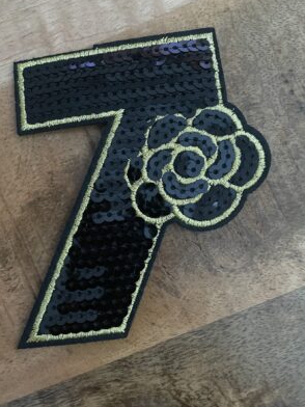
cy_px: 200
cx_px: 131
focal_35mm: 31
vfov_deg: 58.3
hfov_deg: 45.3
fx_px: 364
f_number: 1.6
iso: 1000
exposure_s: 1/30
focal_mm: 4.2
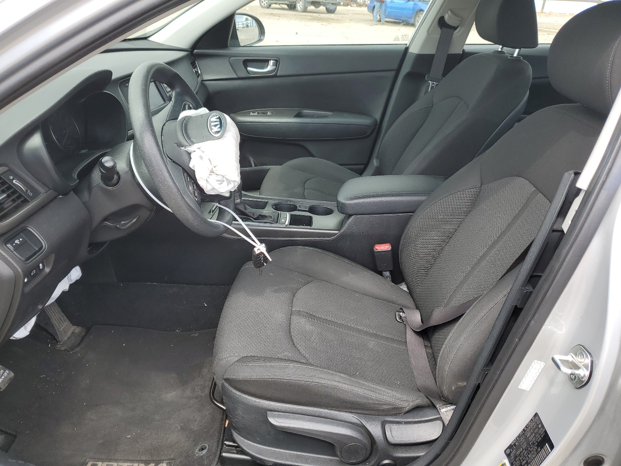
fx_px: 466
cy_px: 233
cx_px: 310
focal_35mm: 26
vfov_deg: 53.1
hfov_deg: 67.3
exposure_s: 1/370
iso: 50
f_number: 1.5
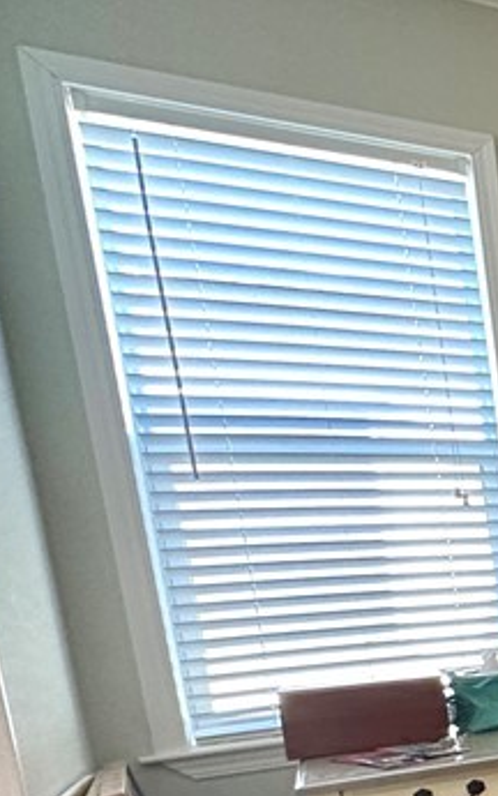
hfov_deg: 16.5
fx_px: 954
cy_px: 662
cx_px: 1118
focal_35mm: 44
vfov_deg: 42.7
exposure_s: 1/120
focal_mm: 2.22
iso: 250
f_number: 2.2
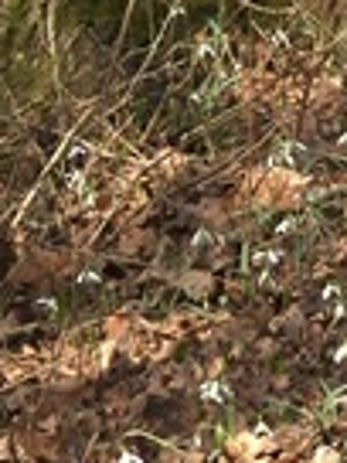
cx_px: 500
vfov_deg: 3.2
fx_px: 8233
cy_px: -538
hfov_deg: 2.4
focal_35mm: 616
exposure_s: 1/640
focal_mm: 18.7
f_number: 4
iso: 100
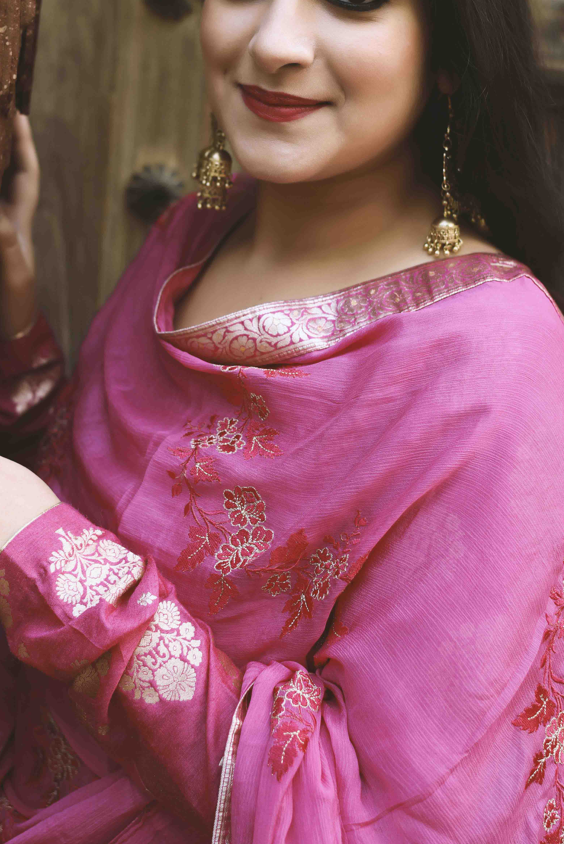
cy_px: 312
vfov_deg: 25.6
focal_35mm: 79
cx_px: 233
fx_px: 1855
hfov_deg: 17.3
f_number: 2.8
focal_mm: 50
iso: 250
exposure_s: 1/250
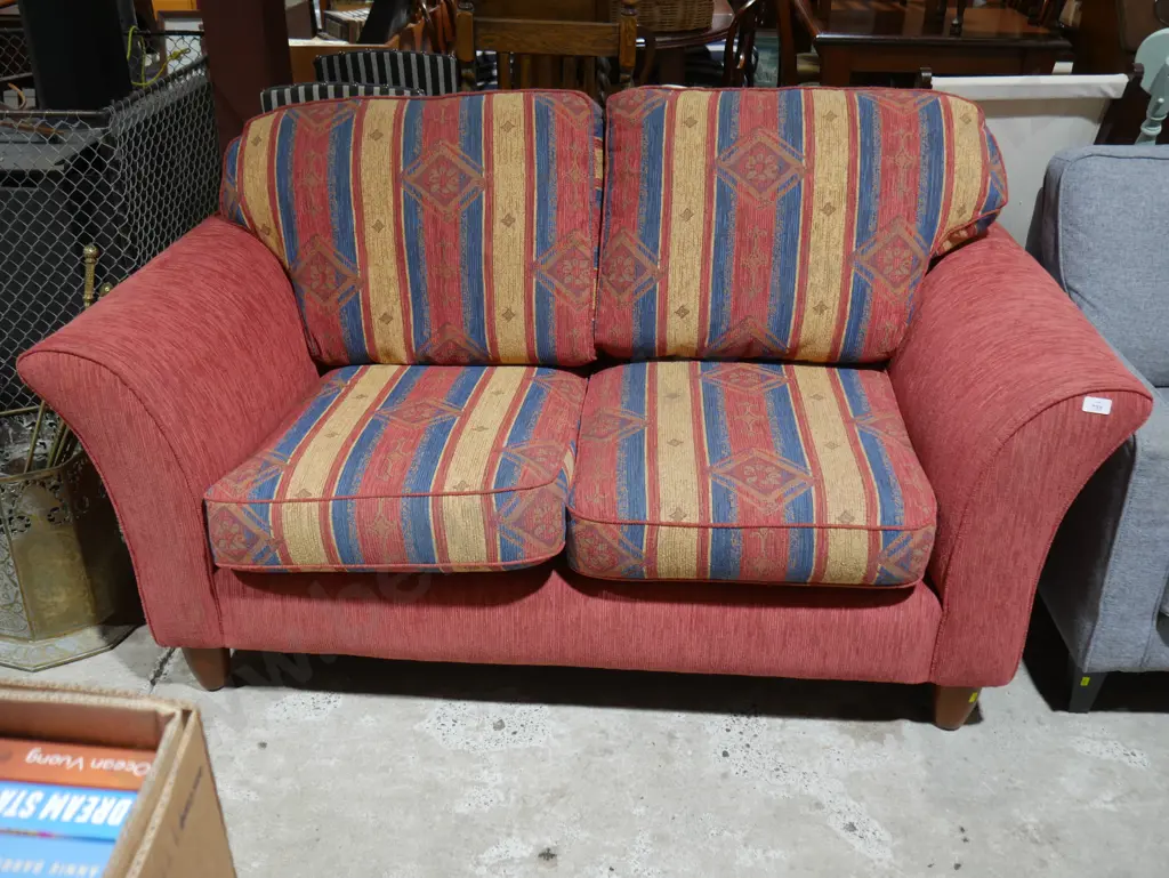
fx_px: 1149
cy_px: 439
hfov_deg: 53.9
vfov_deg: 41.8
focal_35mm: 34
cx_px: 584
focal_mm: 17
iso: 400
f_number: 4
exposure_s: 1/60
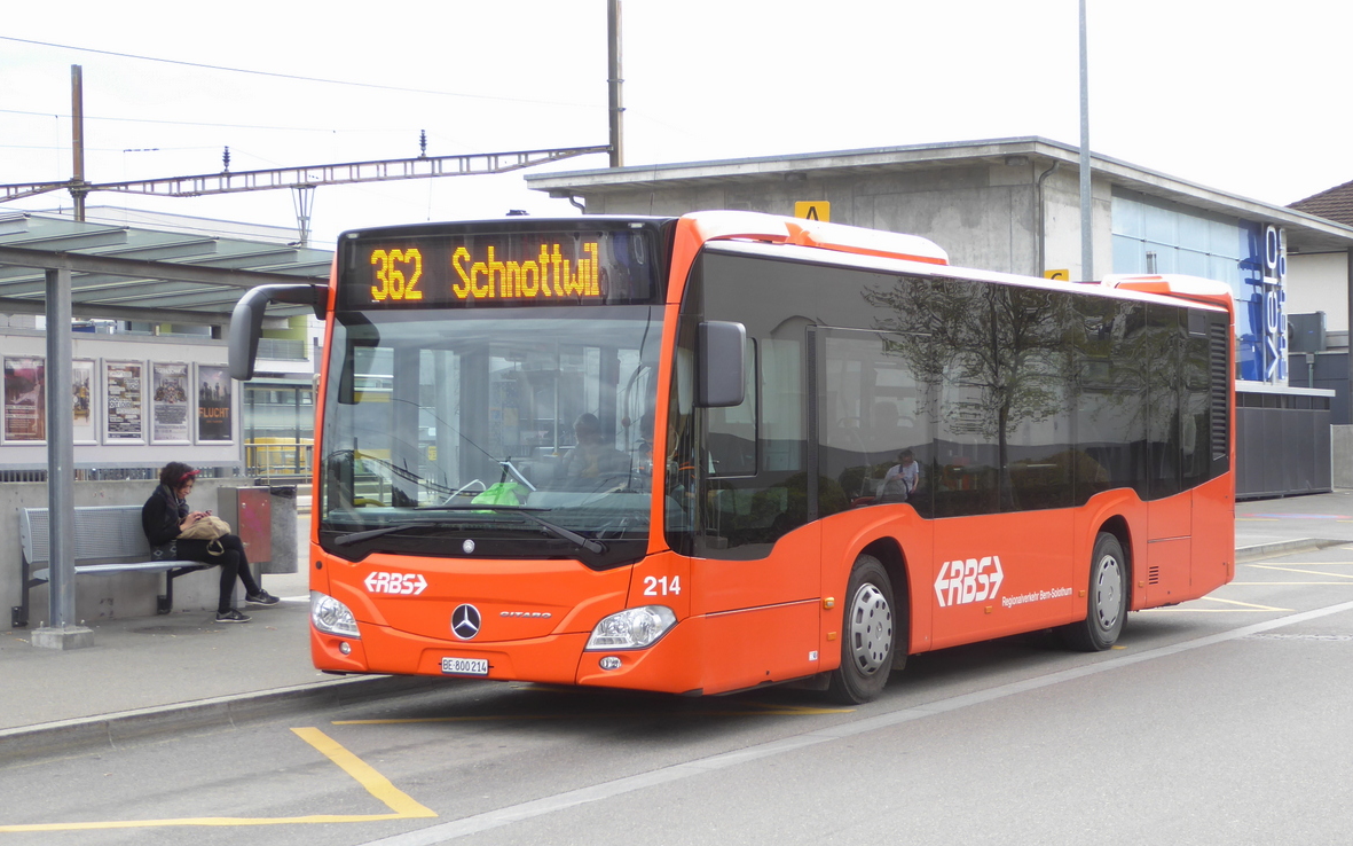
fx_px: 2581
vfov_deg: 18.6
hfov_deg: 29.4
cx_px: 671
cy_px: 464
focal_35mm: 70
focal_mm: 10.9
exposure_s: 1/125
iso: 80
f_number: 4.3
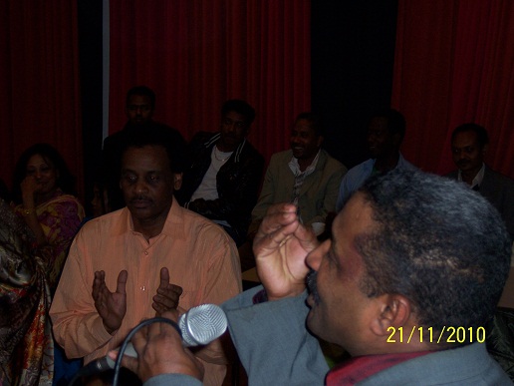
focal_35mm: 108
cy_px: 193
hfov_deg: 18.2
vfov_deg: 13.7
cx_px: 257
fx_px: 1604
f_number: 4.8
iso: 140
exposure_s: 1/125
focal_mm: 18
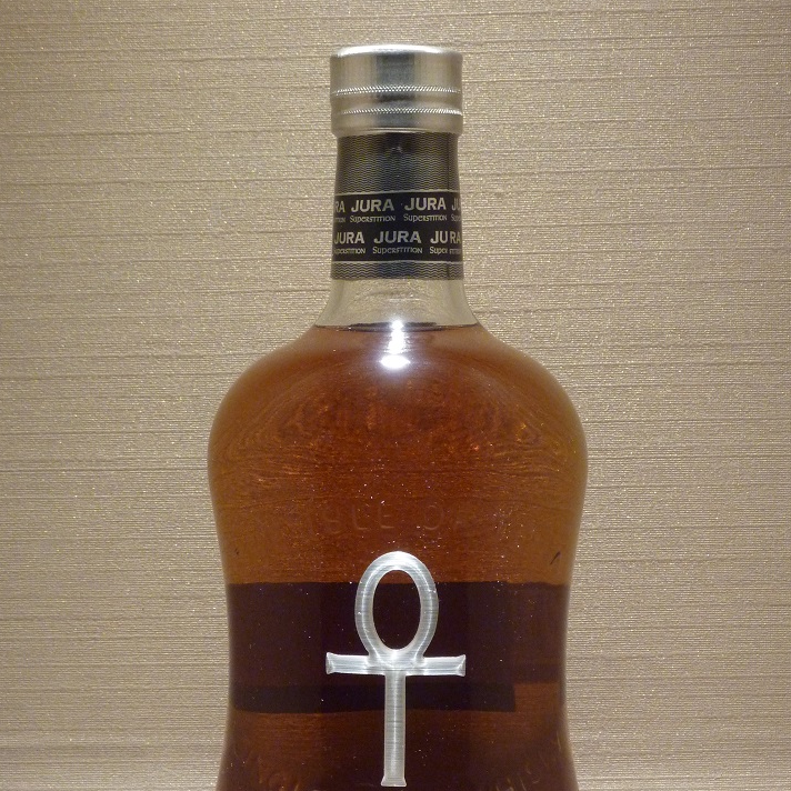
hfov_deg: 18.7
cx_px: 399
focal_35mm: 93
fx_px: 2404
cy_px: 527
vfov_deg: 18.6
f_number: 4.2
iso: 400
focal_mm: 12.8
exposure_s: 1/15
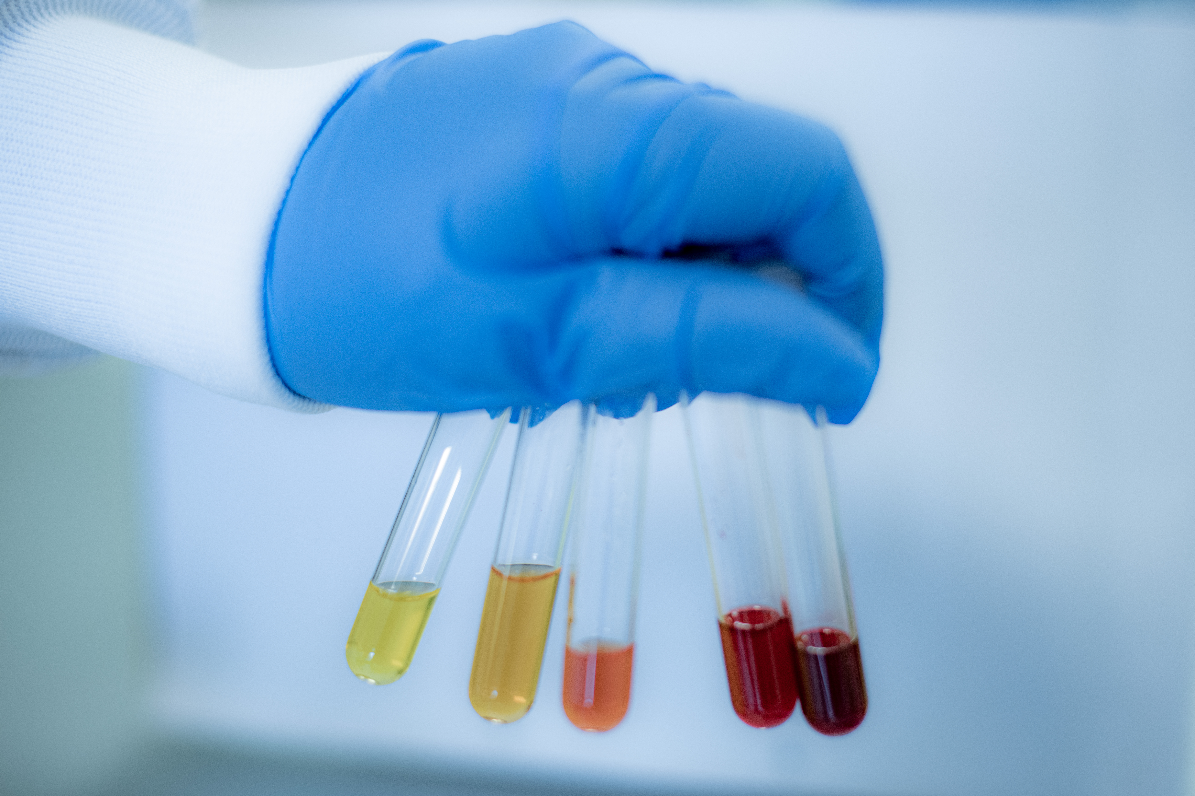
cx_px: 598
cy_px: 398
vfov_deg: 27.0
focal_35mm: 50
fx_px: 1660
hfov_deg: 39.6
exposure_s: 1/80
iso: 250
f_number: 2.2
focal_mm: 50
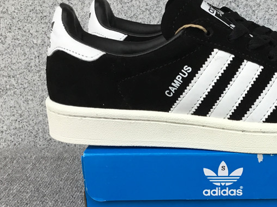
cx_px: 219
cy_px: 139
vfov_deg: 26.4
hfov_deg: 34.0
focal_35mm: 55
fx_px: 440
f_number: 2.4
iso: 40
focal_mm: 3.3
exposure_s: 1/33
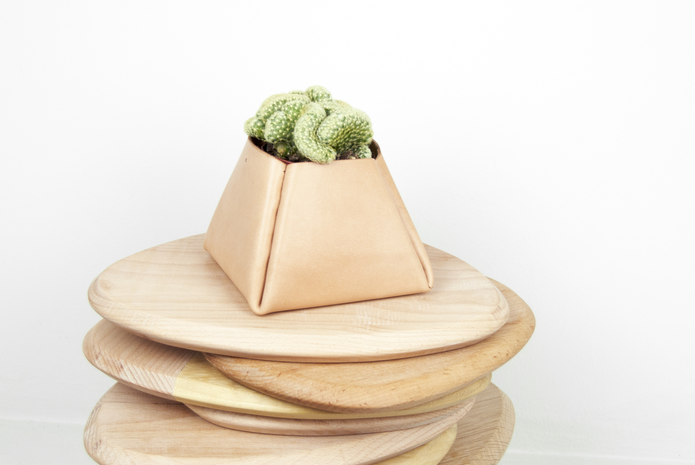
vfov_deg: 18.0
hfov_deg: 26.6
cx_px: 292
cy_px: 221
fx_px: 1469
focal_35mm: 76
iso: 100
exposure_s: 1/60
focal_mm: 40
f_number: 5
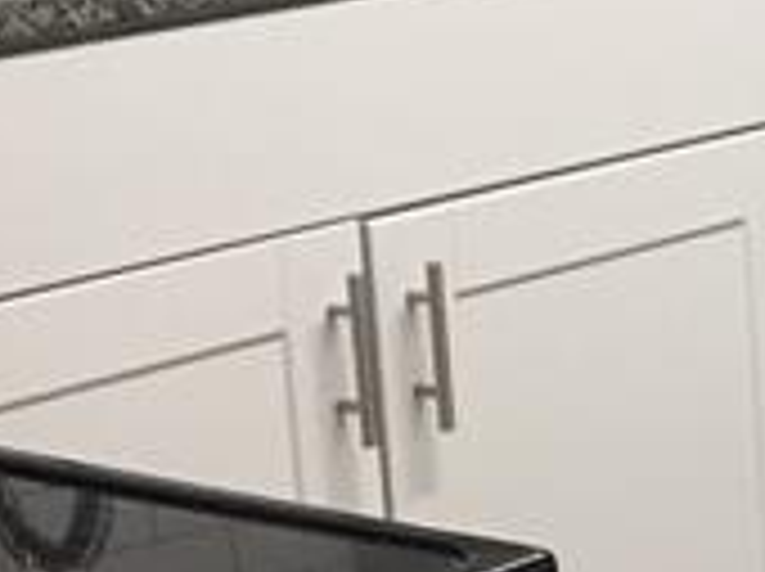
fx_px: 3862
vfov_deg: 8.4
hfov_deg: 9.7
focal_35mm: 175
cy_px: 117
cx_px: 1994
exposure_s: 1/15
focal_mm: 4.15
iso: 40
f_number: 2.2
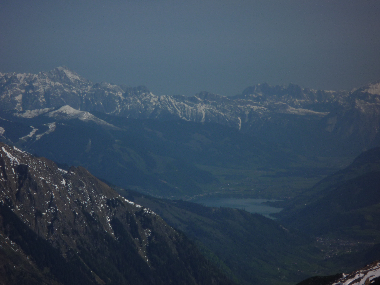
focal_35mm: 150
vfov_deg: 9.9
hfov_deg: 13.2
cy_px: 142
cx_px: 190
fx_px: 1647
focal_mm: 26
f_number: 7.1
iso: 100
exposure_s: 1/800
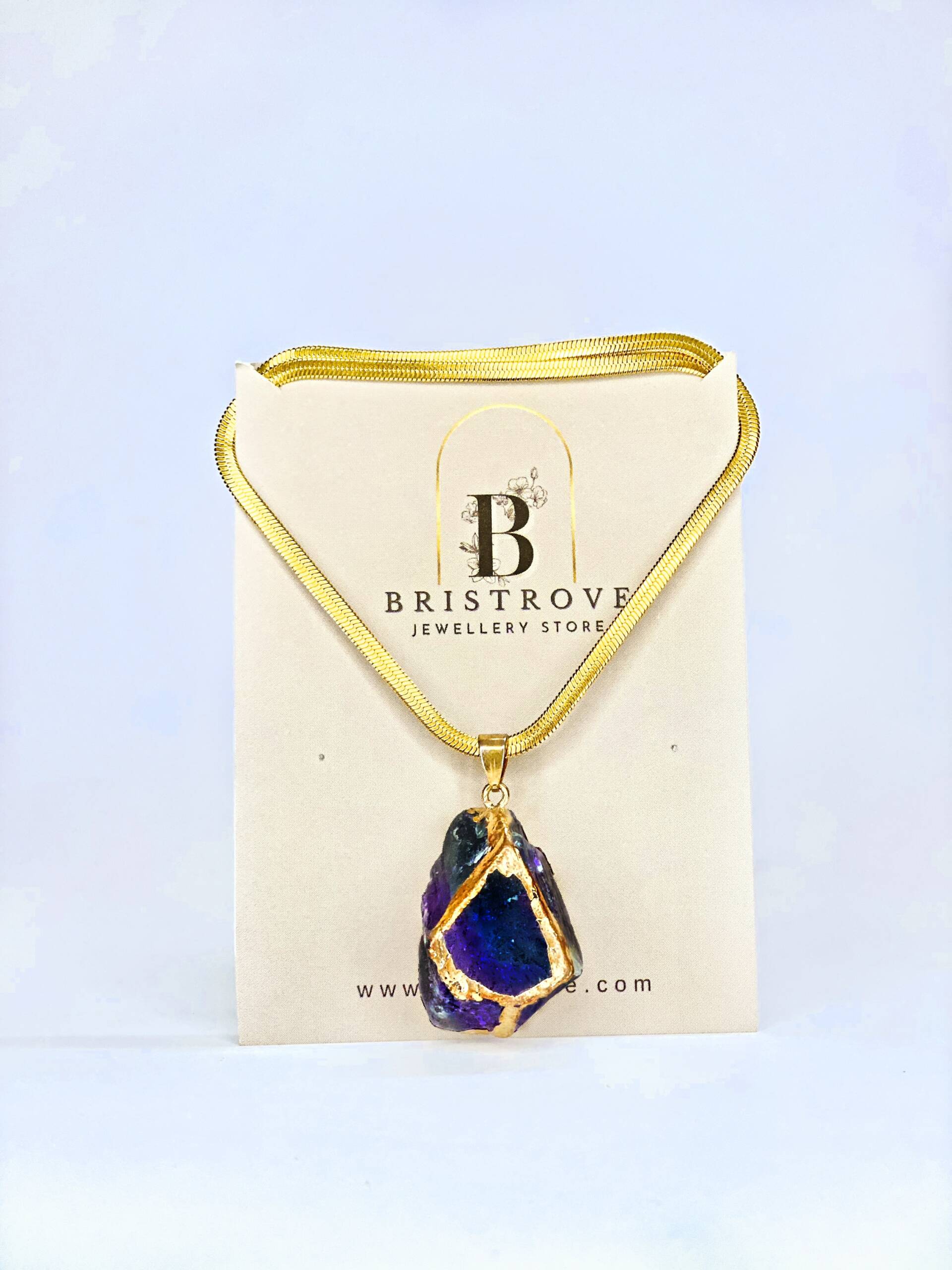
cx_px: 476
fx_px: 1907
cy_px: 635
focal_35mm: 52
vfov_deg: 36.8
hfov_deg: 28.0
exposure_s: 1/122
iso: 125
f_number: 2
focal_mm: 6
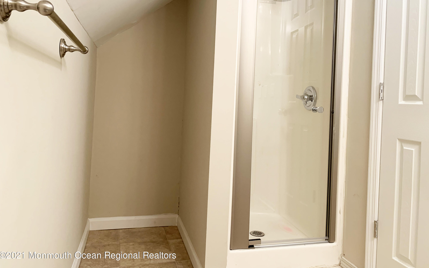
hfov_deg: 66.5
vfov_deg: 44.3
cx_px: 216
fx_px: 327
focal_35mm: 28
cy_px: 106
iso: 160
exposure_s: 1/60
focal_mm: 4.25
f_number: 1.8
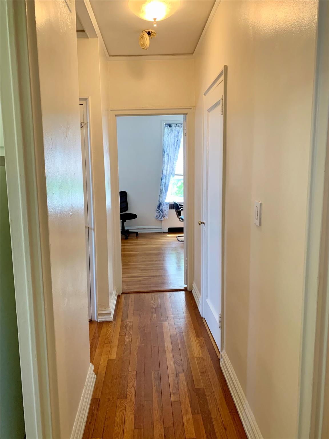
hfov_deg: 53.1
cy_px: 220
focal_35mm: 26
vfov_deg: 67.3
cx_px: 164
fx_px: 329
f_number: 1.8
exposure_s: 1/60
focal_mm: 4.25
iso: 200
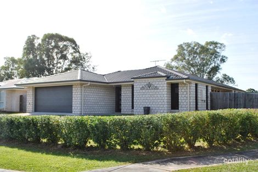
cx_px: 129
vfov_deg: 36.8
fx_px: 258
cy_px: 86
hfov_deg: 53.1
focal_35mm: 36
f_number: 8
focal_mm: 24
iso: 100
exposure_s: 1/200
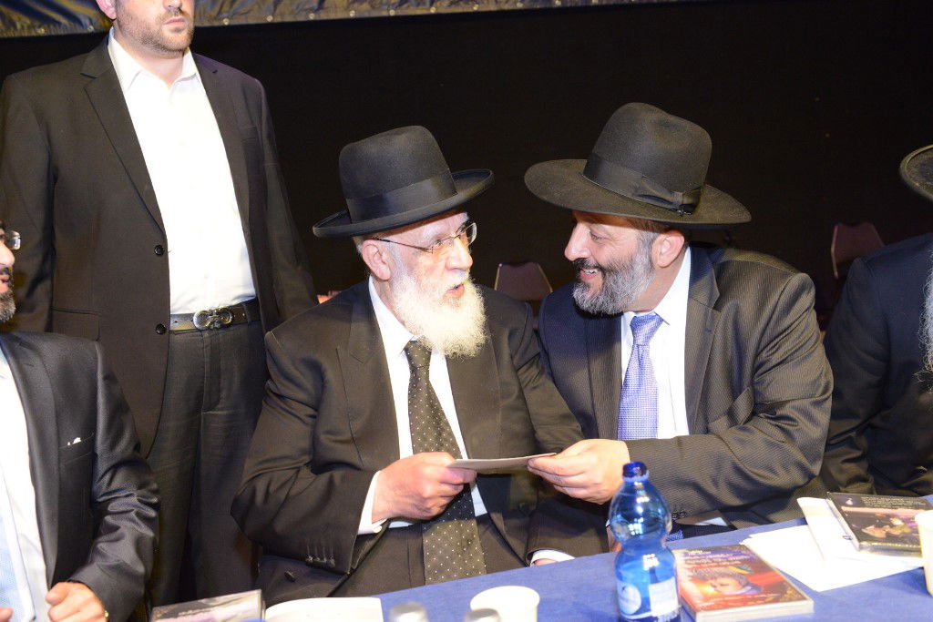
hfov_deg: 50.7
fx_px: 985
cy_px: 311
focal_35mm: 38
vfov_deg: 35.1
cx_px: 466
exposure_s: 1/200
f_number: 5.6
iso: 4000
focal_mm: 38
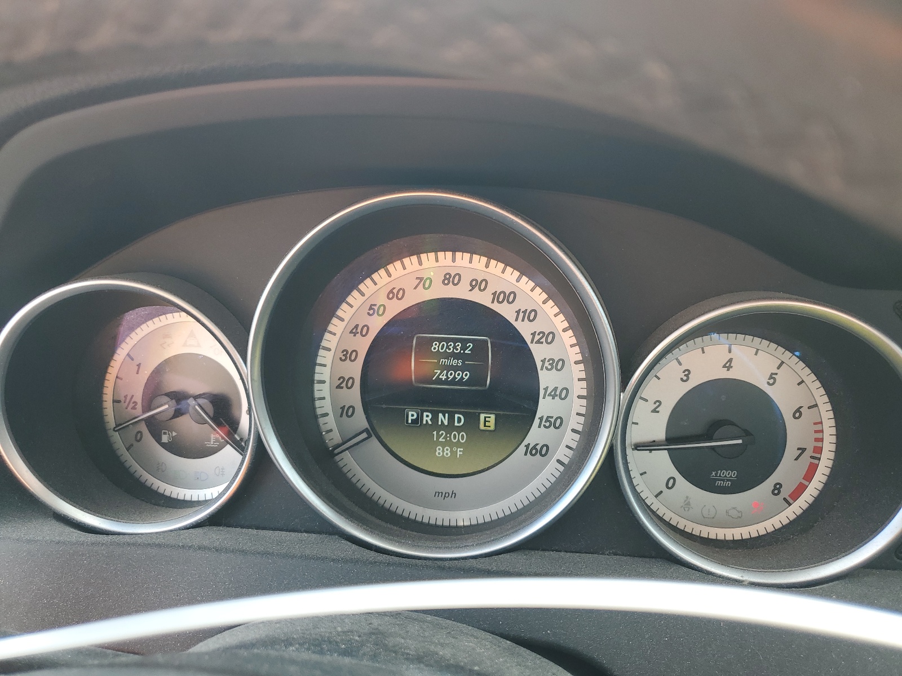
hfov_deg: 67.3
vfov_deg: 53.1
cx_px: 451
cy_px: 338
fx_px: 677
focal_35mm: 26
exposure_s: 1/182
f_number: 1.5
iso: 50
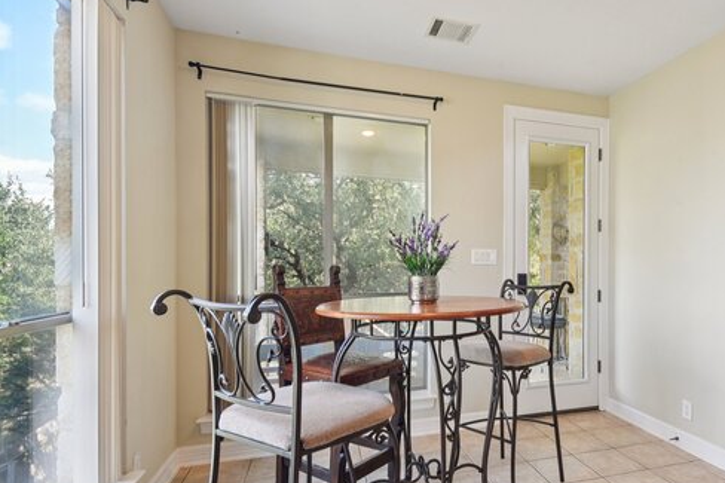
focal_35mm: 21
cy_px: 270
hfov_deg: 79.0
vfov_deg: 59.3
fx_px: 423
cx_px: 474
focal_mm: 16
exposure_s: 1/15
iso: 450
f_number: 8
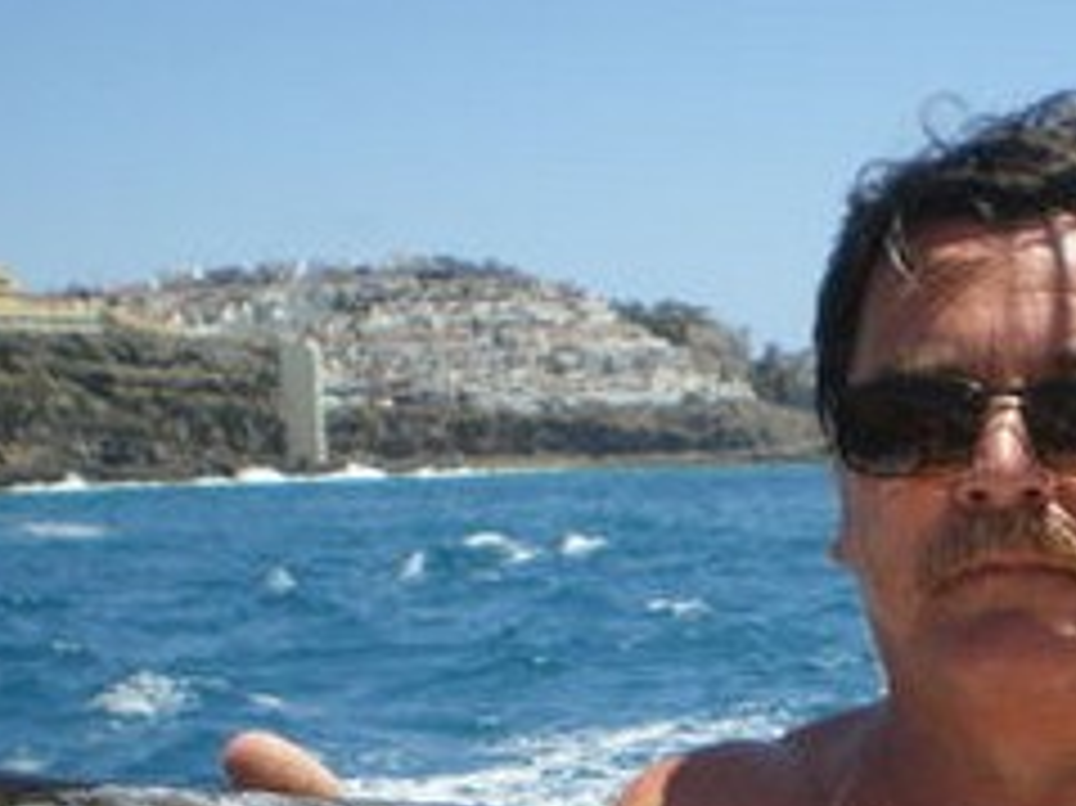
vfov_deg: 15.0
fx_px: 2951
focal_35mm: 95
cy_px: 964
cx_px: 1017
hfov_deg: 20.2
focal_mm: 6.3
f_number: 4.6
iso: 50
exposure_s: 1/400
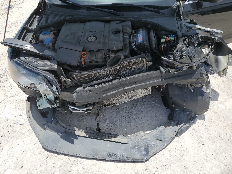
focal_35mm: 26
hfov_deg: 67.3
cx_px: 116
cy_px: 87
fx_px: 174
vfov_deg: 53.1
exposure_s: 1/5000
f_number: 1.5
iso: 50
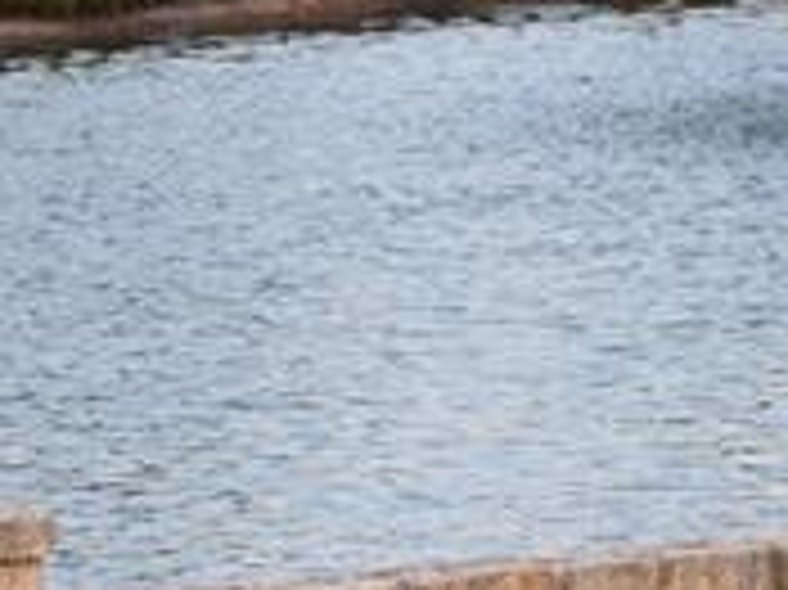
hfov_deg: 4.2
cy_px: -158
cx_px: 1621
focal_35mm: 465
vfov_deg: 3.2
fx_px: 10574
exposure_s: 1/160
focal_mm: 55
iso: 400
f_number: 6.3
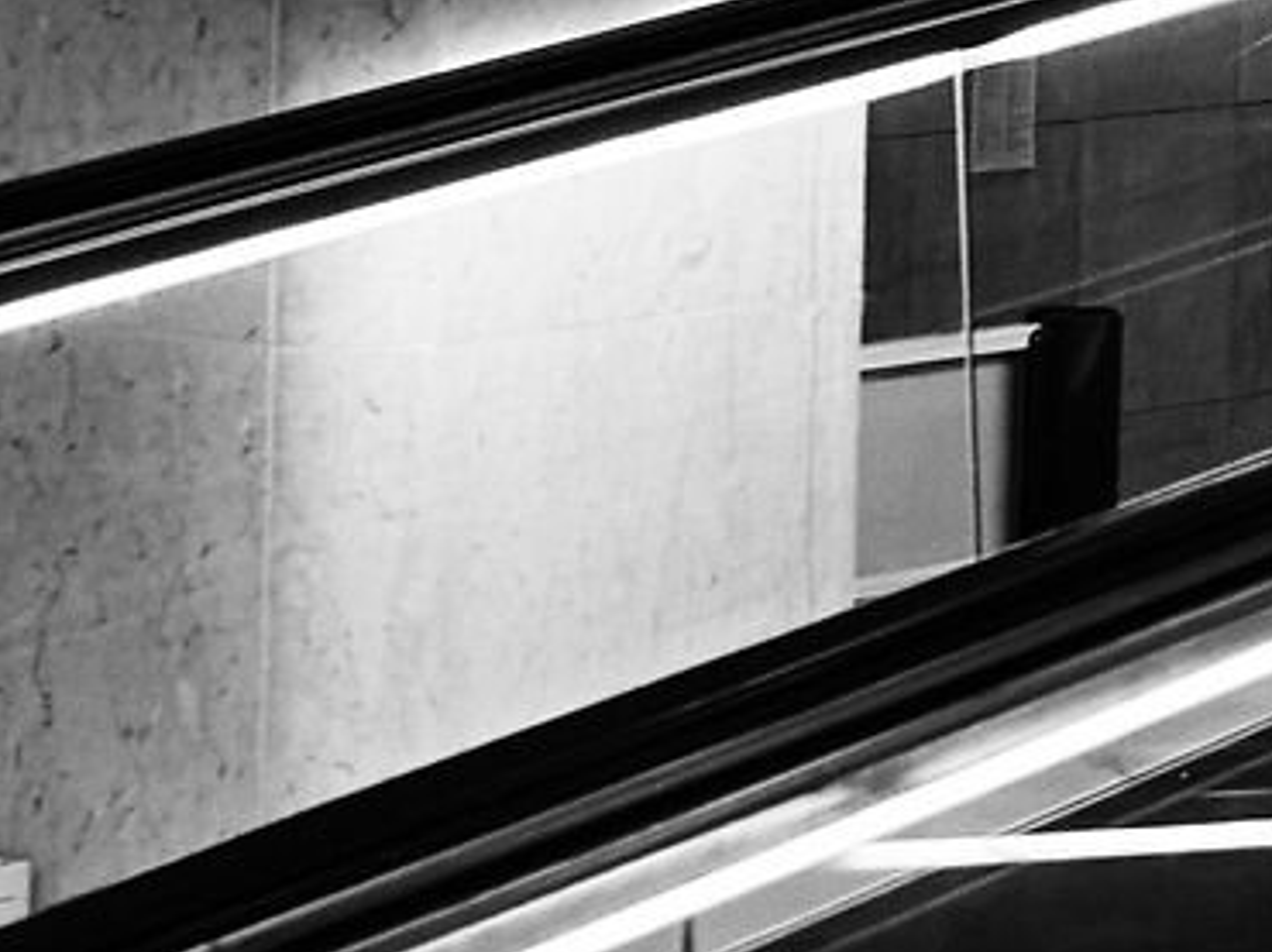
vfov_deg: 6.9
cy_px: -461
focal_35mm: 212
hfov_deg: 9.2
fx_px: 7785
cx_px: 1619
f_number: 4
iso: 200
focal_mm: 23
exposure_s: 1/60
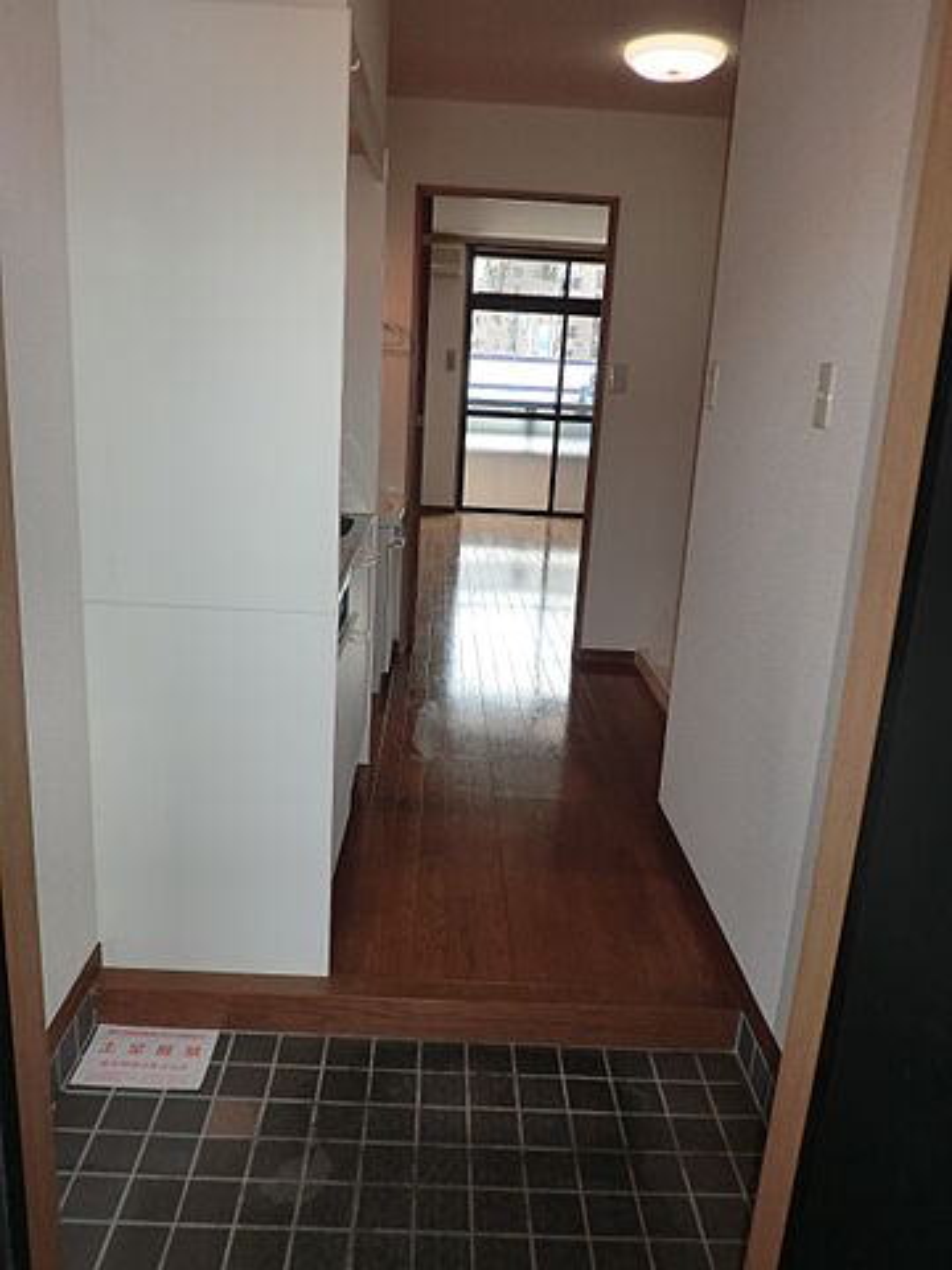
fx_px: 953
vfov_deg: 67.3
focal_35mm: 26
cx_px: 476
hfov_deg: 53.1
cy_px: 635
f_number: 2.8
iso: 50
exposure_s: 1/100
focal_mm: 4.7
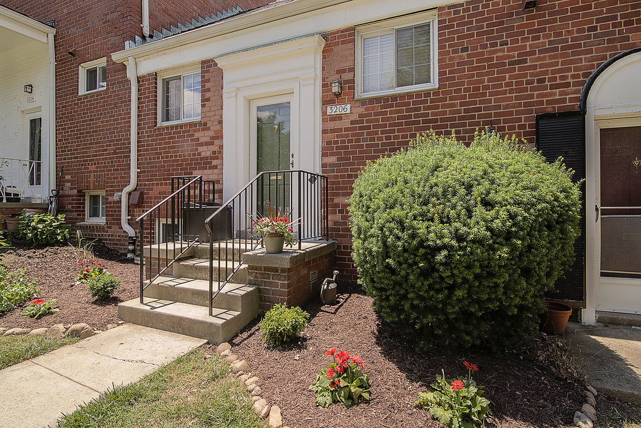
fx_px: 321
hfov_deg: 90.0
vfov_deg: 67.5
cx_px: 320
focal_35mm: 18
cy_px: 214
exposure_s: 1/40
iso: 100
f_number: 16
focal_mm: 18
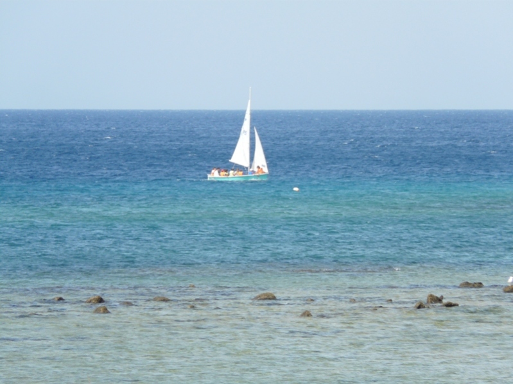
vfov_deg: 2.9
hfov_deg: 3.9
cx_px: 256
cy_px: 192
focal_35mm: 504
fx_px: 7468
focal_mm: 82.8
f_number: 5.6
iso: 100
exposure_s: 1/320
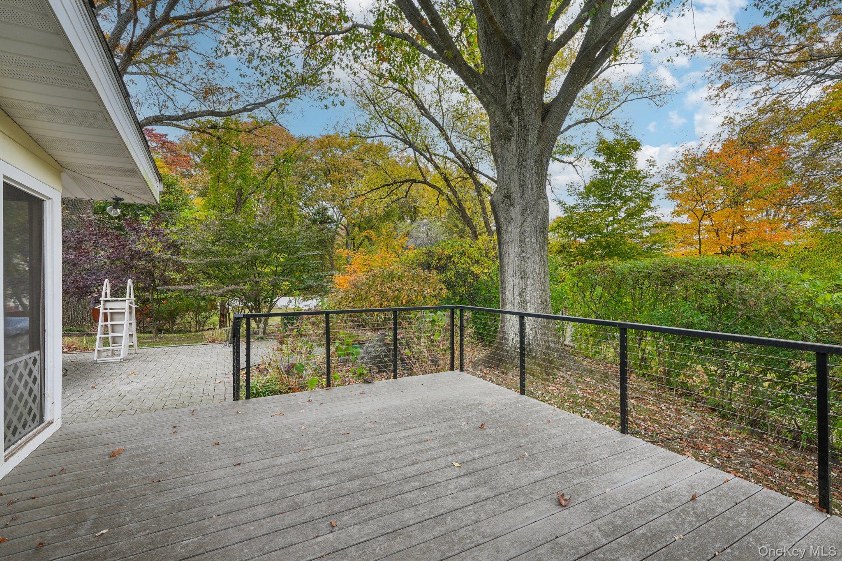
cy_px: 280
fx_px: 374
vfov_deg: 73.7
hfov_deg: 96.7
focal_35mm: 16
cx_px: 421
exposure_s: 1/30
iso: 125
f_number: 8
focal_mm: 16
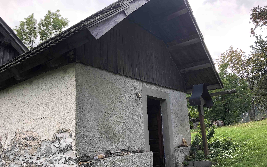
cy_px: 93
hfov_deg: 62.9
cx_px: 135
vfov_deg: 41.8
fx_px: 218
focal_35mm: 30
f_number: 1.8
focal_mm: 3.99
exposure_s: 1/241
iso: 20
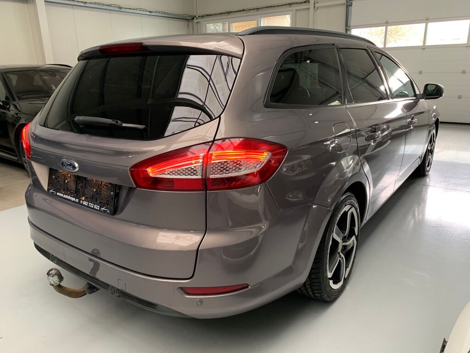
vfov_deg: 53.1
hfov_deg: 67.3
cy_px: 176
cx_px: 235
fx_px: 353
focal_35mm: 26
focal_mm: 4.25
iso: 160
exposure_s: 1/60
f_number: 1.8
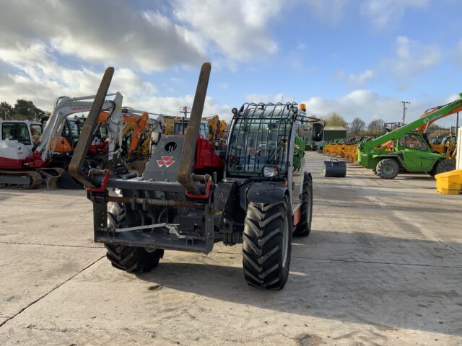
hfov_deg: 61.7
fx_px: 387
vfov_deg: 48.2
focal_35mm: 29
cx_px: 231
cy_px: 173
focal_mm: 3
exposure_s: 1/1144
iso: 16
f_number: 1.8
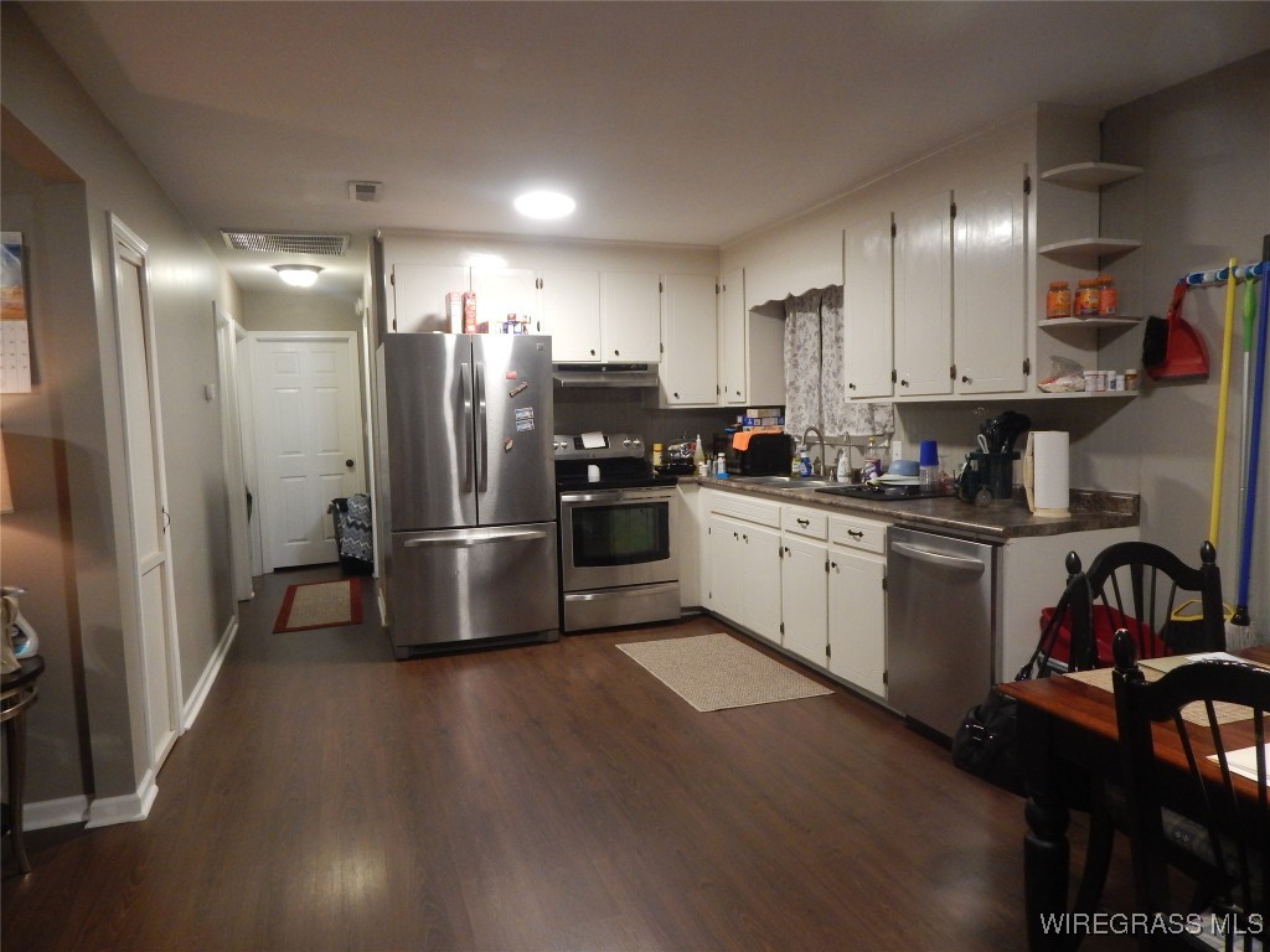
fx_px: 807
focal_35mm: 22
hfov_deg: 76.4
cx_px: 635
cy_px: 476
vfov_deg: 61.1
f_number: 3
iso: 400
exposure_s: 1/25
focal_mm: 4
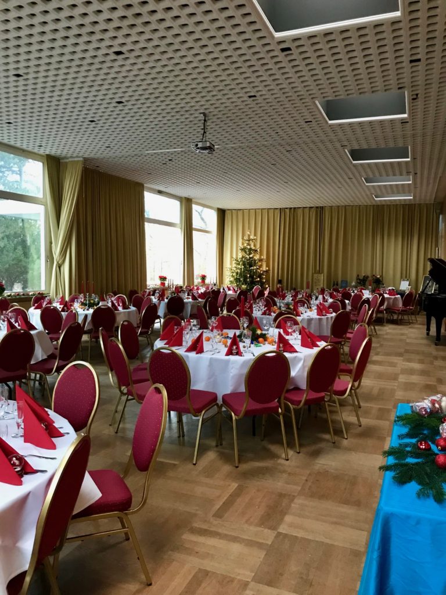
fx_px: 481
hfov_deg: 49.7
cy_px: 298
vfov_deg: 63.4
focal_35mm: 28
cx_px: 223
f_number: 1.8
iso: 100
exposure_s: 1/8
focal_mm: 3.99
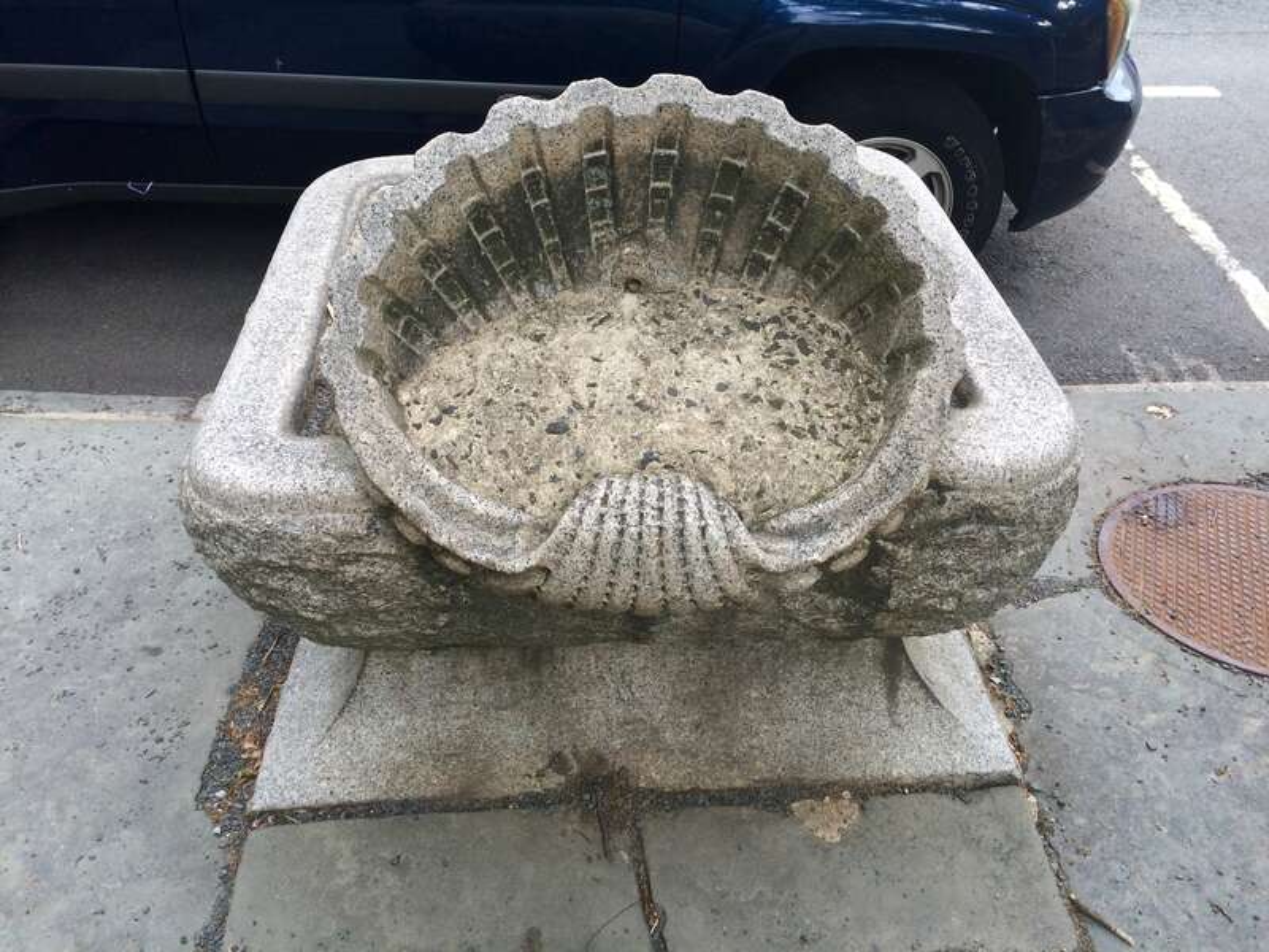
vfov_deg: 48.2
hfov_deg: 61.7
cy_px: 476
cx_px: 634
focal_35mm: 29
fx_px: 1063
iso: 32
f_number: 2.2
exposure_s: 1/326
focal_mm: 4.15
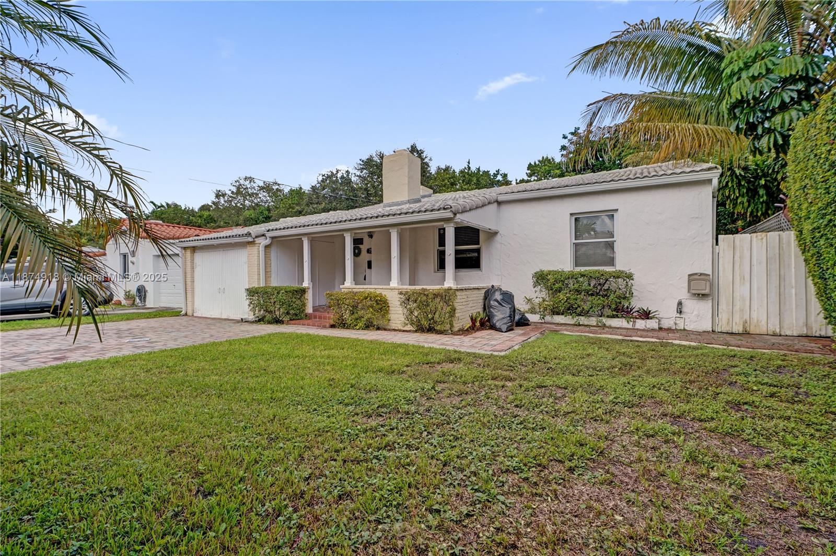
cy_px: 278
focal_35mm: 16
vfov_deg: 73.6
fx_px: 371
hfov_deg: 96.8
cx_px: 418
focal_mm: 16
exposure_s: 1/320
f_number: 5
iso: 160
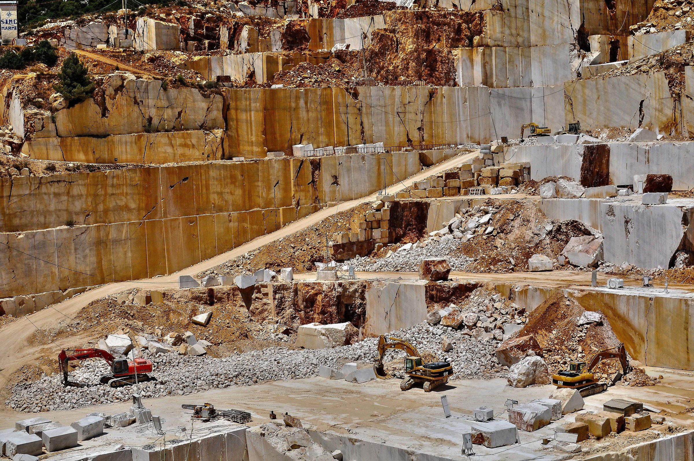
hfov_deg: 37.9
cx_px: 347
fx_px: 1011
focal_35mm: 52
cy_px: 230
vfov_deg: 25.7
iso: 200
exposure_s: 1/100
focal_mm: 35
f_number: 16
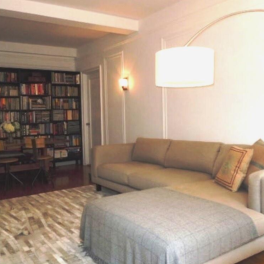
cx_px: 114
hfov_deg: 48.3
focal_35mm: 34
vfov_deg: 48.4
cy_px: 130
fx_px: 293
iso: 400
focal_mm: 5
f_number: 3.7
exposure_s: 1/50
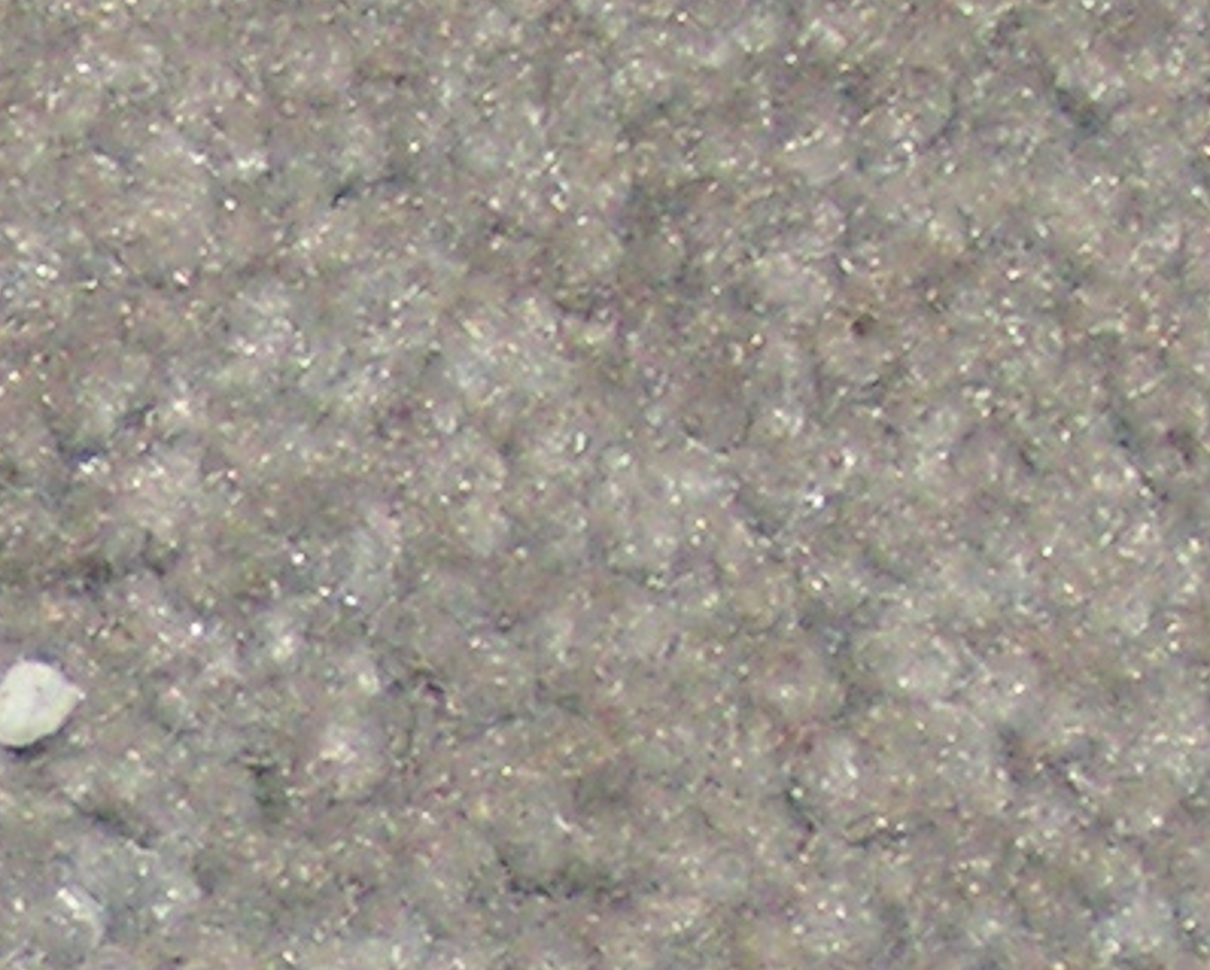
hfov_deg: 7.6
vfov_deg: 6.1
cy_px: 1973
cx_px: -869
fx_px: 8816
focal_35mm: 246
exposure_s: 1/50
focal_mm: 7.6
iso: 200
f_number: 2.8
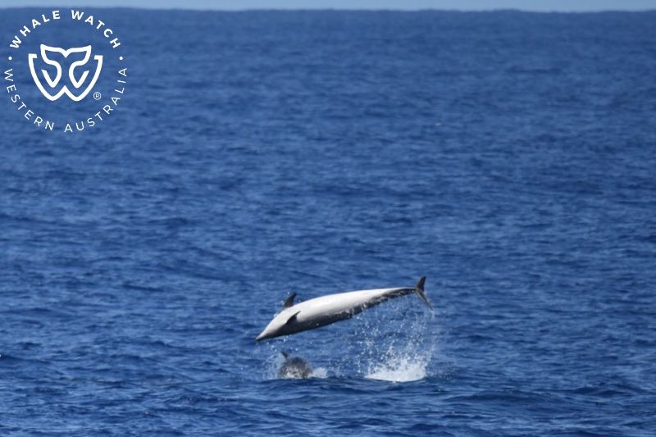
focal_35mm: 600
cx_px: 328
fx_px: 10930
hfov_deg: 3.4
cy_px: 218
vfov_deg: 2.3
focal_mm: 600
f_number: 6.3
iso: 1000
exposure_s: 1/8000
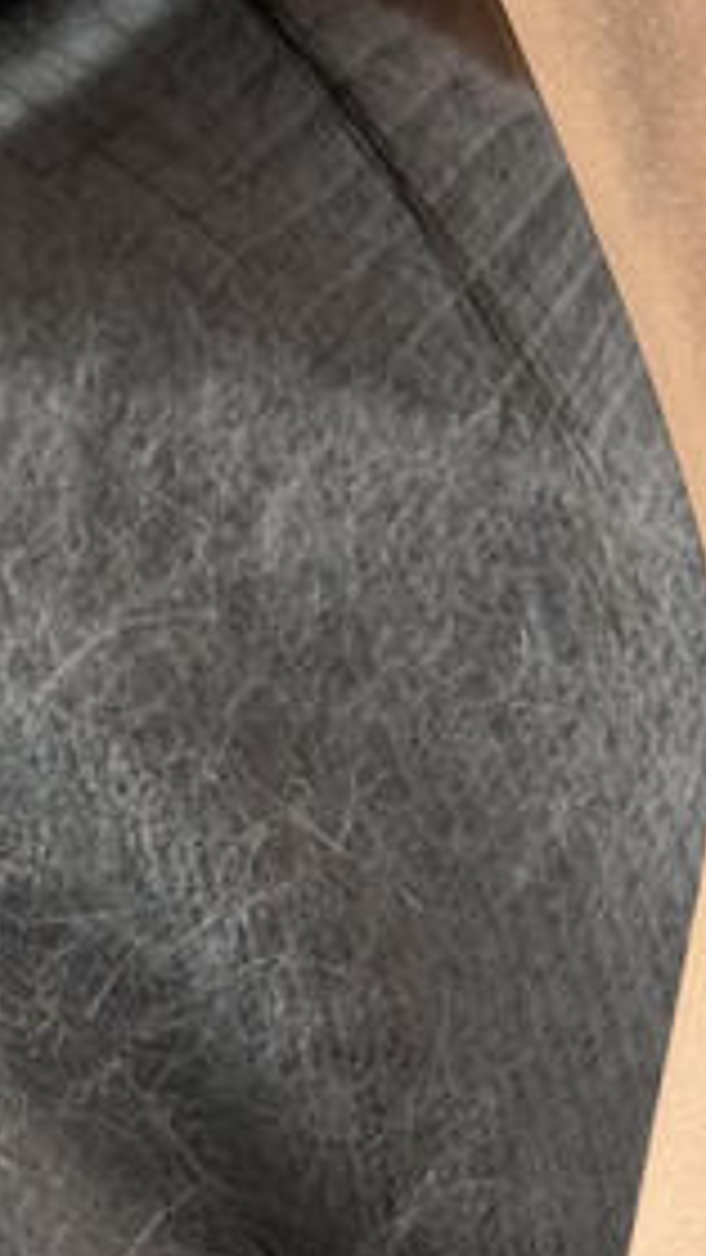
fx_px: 6654
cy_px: 1843
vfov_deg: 10.4
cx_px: 890
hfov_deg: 6.0
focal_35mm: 200
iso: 100
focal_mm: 6.76
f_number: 1.78
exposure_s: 1/72
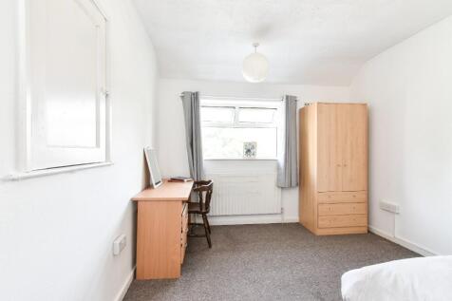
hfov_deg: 100.4
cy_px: 150
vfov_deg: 77.3
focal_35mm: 15
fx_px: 188
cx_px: 226
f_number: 9
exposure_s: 1/4
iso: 200
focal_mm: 10
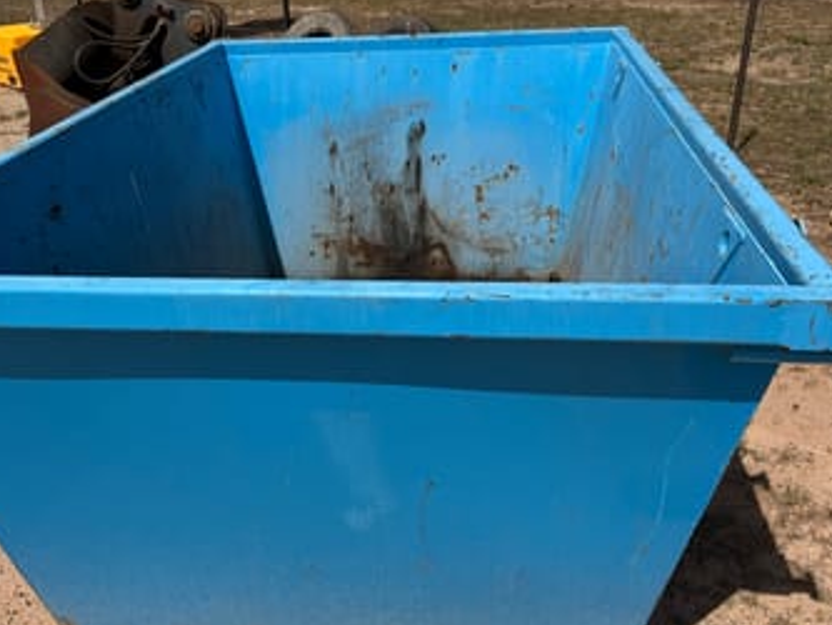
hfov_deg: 51.2
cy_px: 334
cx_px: 355
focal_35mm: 36
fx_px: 866
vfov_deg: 39.7
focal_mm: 6.76
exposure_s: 1/10309
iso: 80
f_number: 1.78
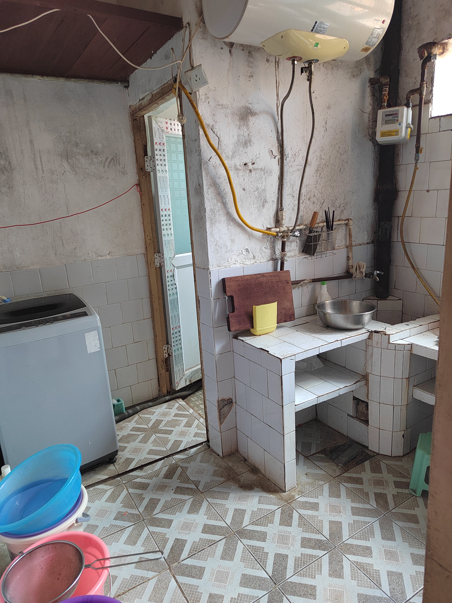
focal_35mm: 23
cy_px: 302
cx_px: 226
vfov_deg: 73.9
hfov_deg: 58.9
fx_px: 400
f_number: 1.9
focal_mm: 5.52
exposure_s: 1/50
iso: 1484
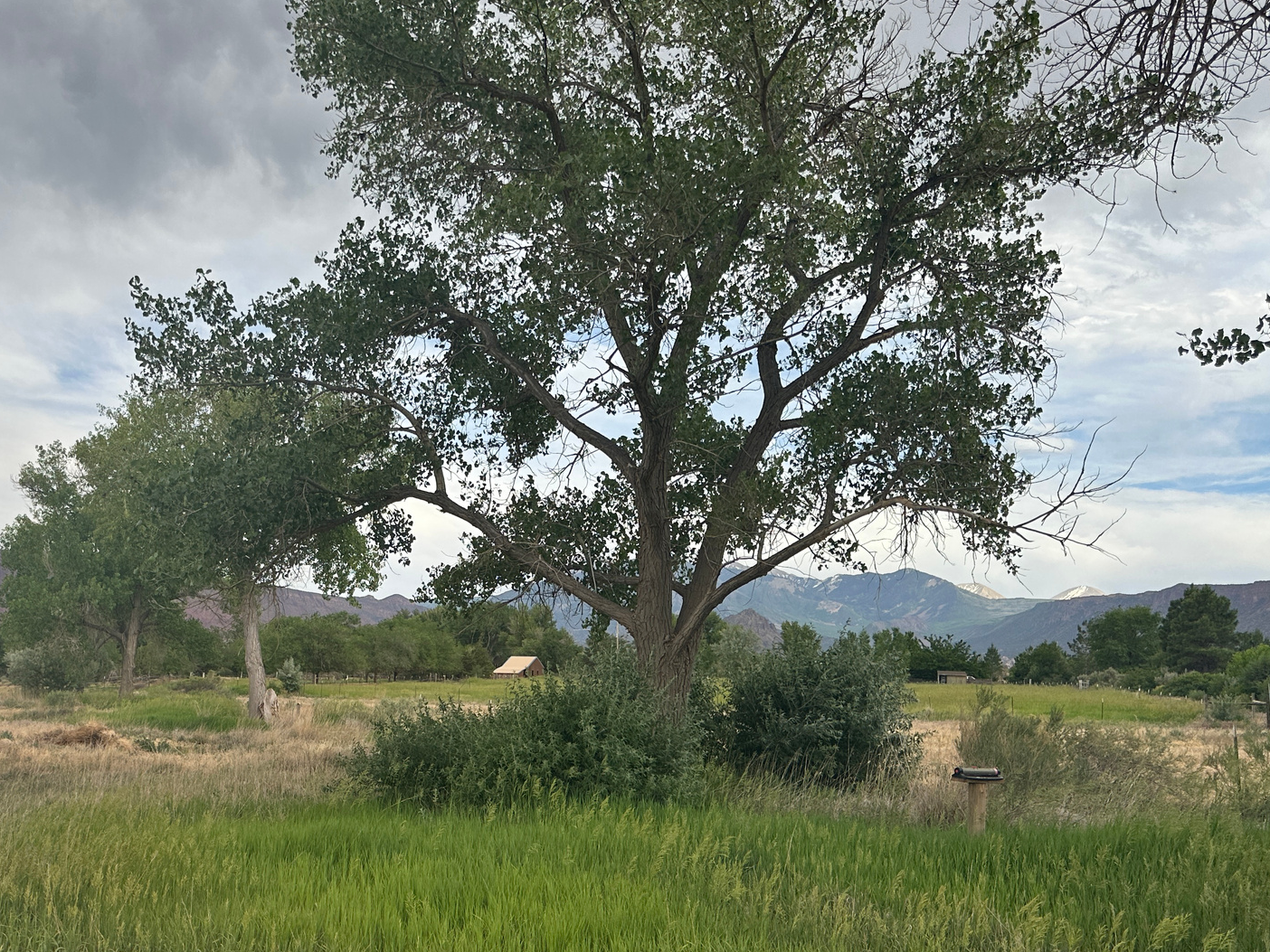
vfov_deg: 40.5
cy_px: 573
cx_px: 415
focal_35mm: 35
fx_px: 1284
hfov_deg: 51.6
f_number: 1.78
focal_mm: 6.86
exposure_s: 1/2525
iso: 80
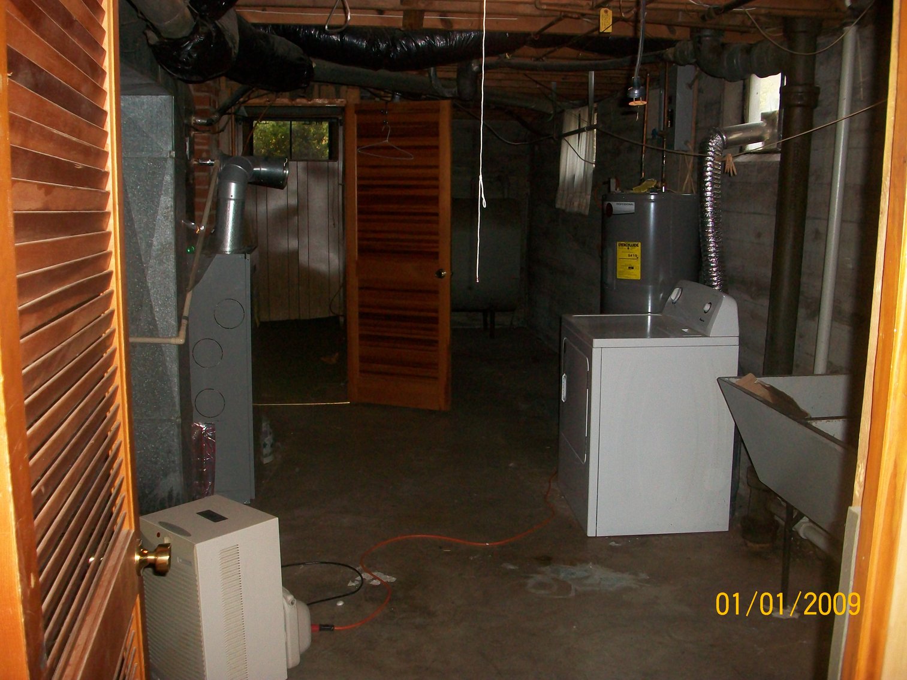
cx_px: 454
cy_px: 340
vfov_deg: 41.8
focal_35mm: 34
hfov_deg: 54.0
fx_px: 891
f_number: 2.8
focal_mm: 5.7
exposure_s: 1/60
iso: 160
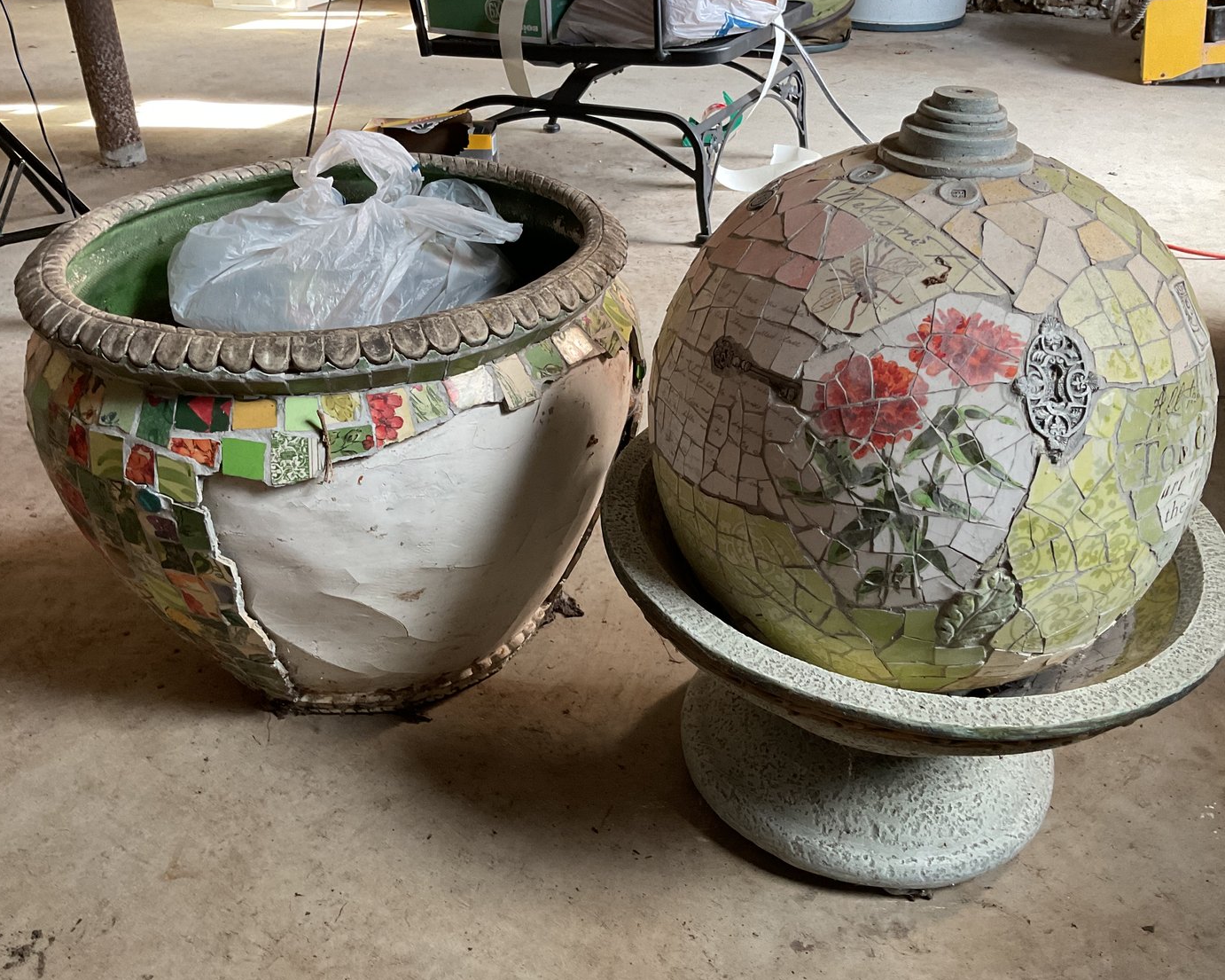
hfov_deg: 57.2
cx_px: 633
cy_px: 494
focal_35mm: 31
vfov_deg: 47.1
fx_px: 1124
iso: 125
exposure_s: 1/50
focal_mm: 3
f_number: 1.8
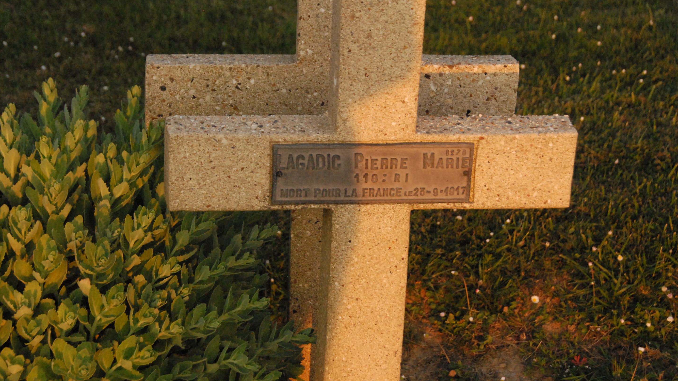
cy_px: 194
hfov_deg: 22.5
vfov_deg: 12.7
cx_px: 339
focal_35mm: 95
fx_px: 1708
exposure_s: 1/1000
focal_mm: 60
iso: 1600
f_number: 7.1
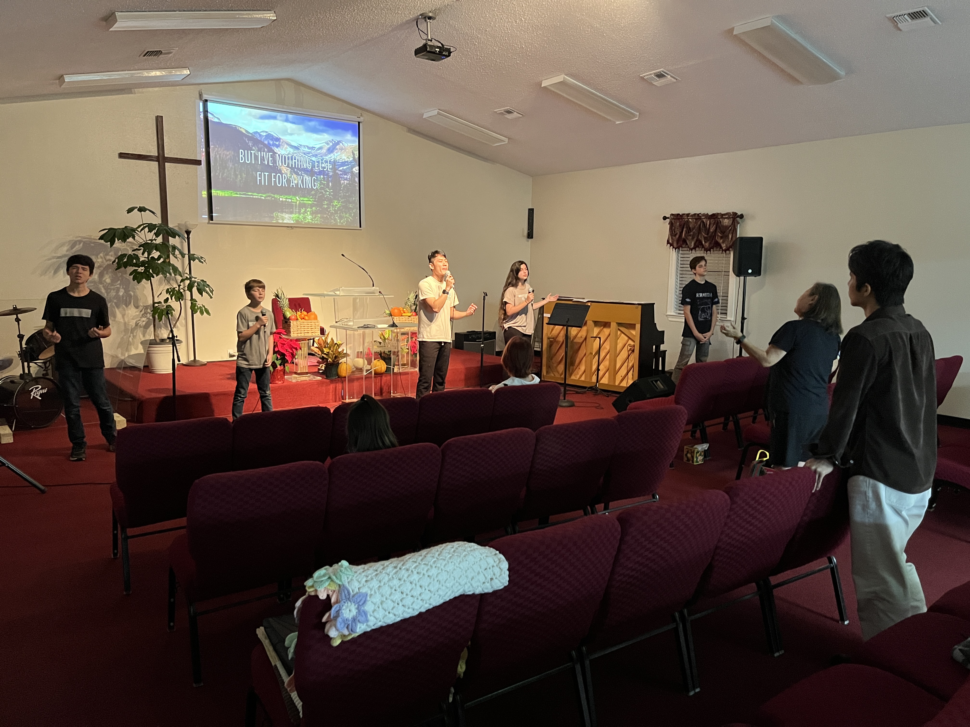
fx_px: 729
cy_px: 364
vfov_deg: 53.1
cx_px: 485
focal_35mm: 26
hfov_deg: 67.3
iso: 640
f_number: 1.6
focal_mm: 5.1
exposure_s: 1/40
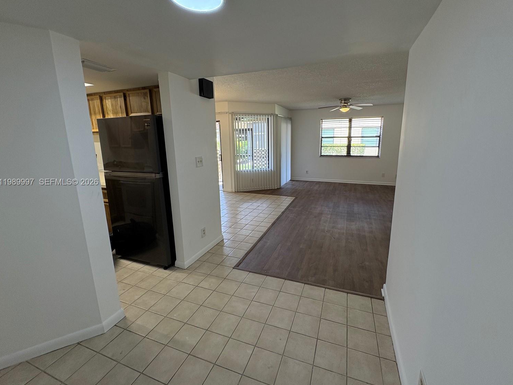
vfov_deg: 81.7
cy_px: 183
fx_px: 222
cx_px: 266
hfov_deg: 98.1
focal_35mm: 15
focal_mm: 2.22
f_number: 2.2
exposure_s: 1/135
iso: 125
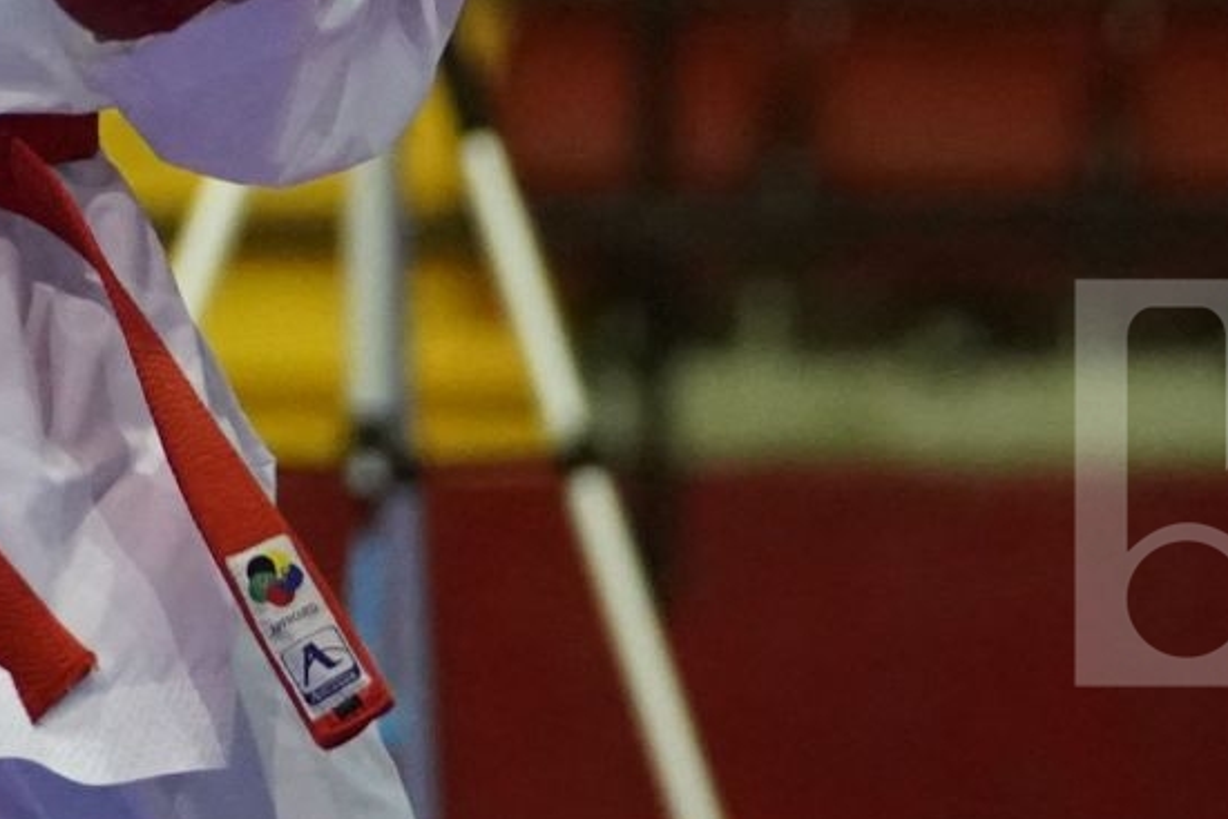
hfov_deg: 2.9
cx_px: -230
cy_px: -310
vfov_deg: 2.0
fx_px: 23883
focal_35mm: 700
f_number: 2.8
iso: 6400
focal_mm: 143
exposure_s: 1/800
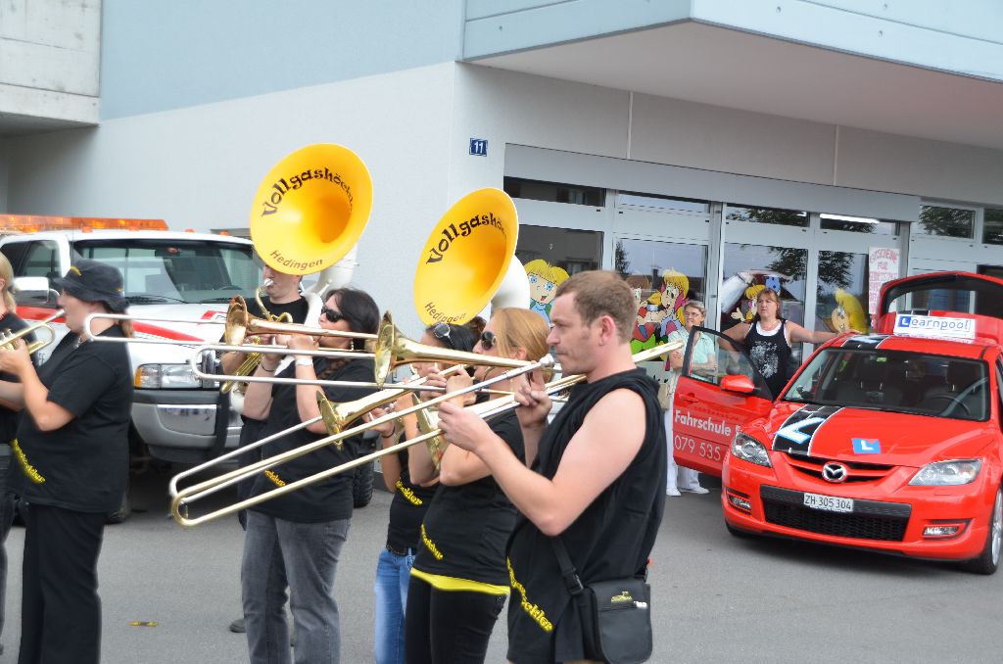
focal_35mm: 54
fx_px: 1501
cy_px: 332
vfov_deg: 24.9
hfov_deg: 36.9
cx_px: 502
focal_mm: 36
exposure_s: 1/250
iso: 200
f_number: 8
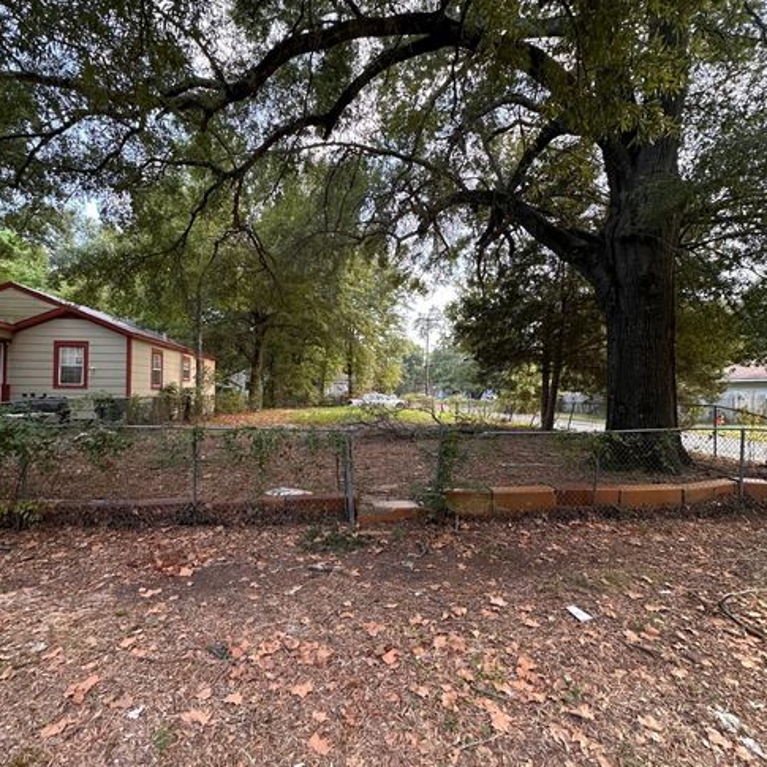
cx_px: 376
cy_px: 385
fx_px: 426
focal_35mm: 17
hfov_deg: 84.0
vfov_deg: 84.0
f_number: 2.2
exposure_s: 1/99
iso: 250
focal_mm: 2.22
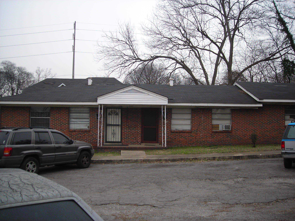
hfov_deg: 49.0
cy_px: 110
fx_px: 324
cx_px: 148
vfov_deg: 37.7
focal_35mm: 38
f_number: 3.2
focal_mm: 6.3
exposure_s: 1/103
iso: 50
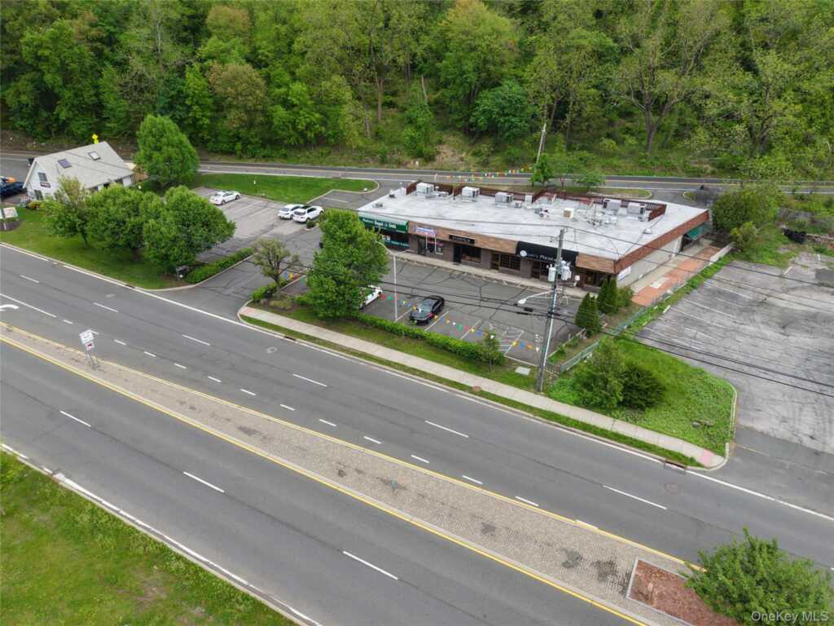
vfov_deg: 56.8
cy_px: 313
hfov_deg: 71.6
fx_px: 578
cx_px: 417
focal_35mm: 24
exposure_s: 1/1000
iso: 100
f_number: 1.8
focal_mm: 8.67
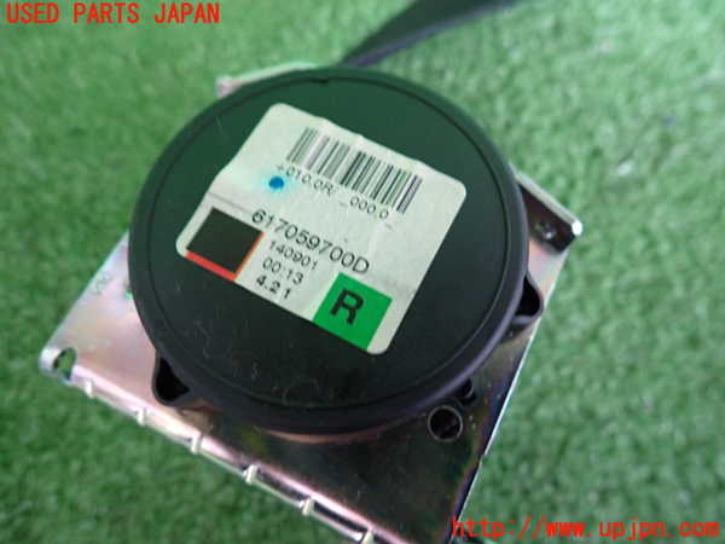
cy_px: 272
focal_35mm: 25
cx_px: 362
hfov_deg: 69.4
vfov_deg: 54.9
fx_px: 524
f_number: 2
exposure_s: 1/30
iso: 320
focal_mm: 4.5
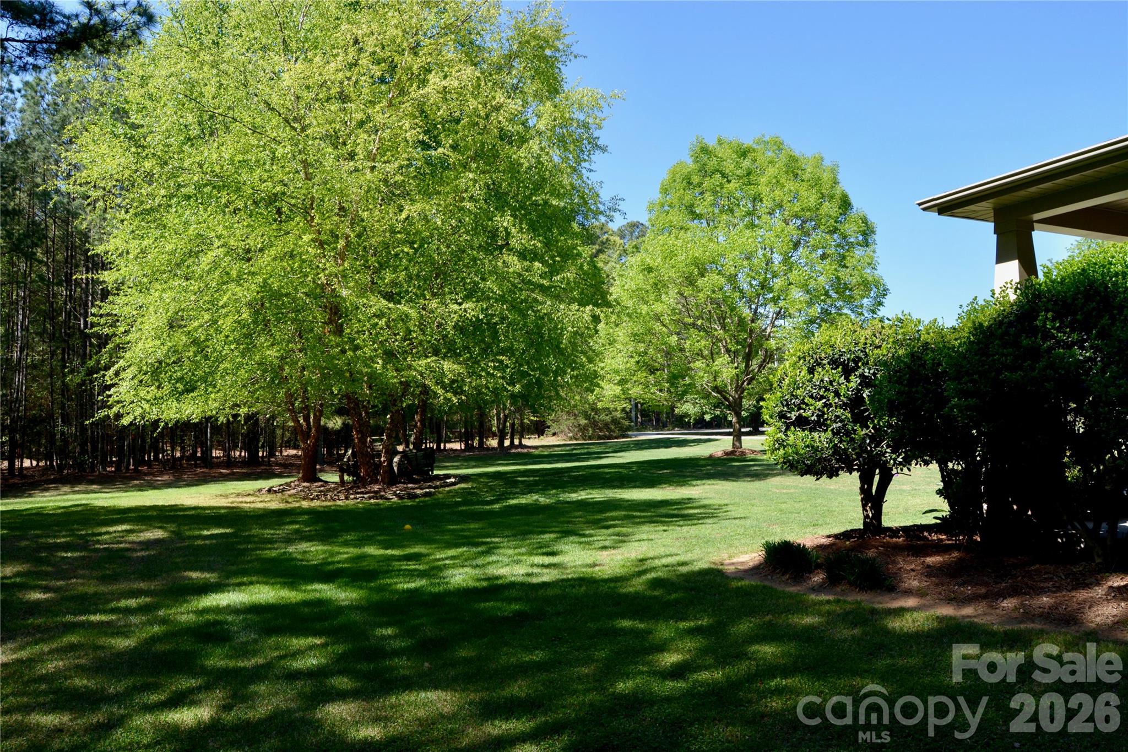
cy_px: 376
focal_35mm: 27
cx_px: 564
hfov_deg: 67.4
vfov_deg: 47.9
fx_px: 846
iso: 400
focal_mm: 18
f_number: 10
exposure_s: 1/250
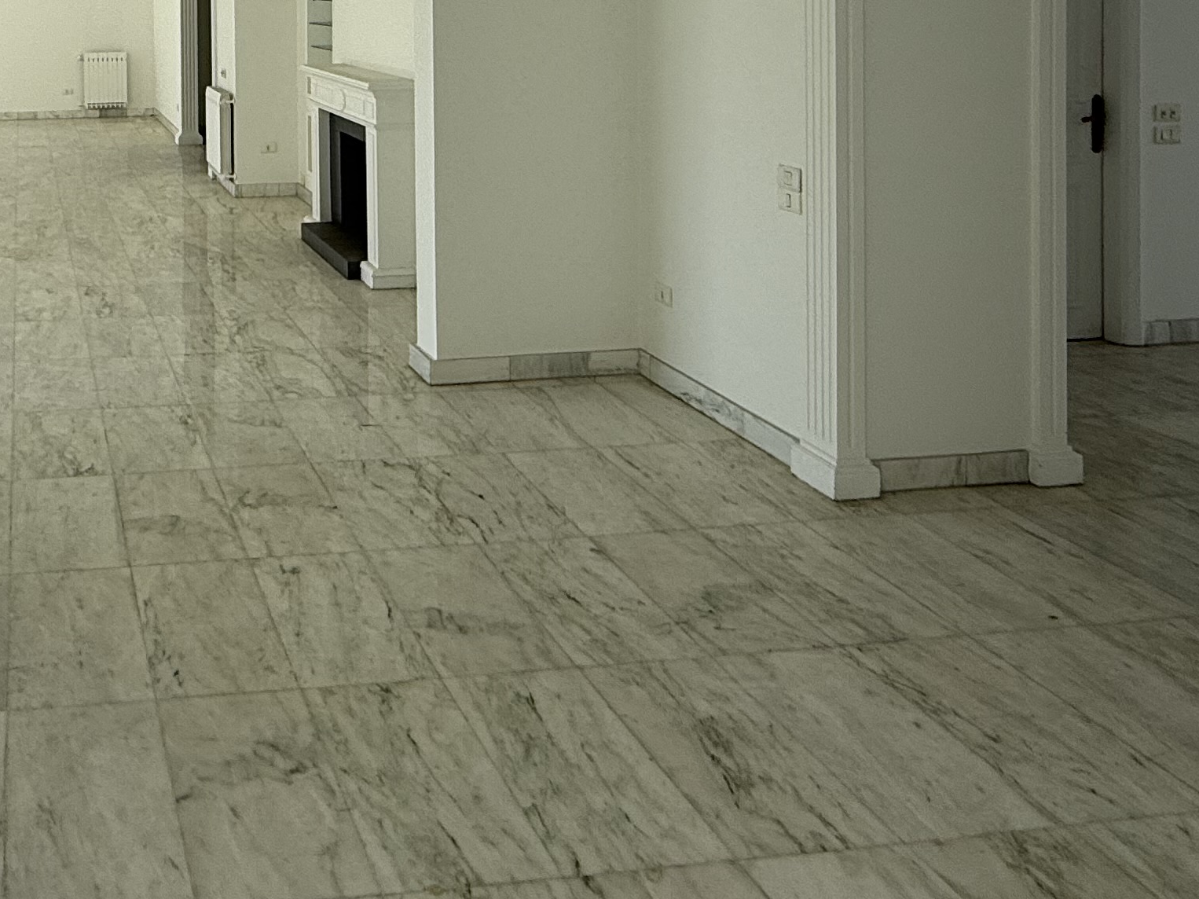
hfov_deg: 46.6
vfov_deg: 35.1
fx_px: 1281
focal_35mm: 37
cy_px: 6
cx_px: 184
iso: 50
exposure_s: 1/405
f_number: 2.2
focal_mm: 2.22
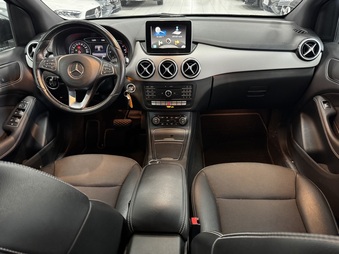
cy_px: 127
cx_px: 170
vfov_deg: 56.8
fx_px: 235
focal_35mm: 24
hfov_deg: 71.6
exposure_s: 1/33
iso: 800
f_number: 1.78
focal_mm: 6.76
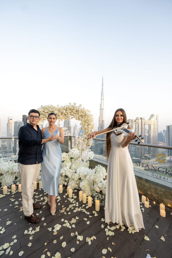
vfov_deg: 100.4
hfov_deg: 77.3
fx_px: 107
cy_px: 129
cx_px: 86
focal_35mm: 15
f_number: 4
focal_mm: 10
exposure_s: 1/250
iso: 800
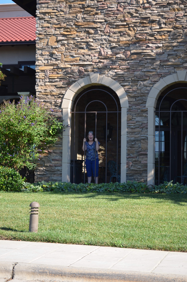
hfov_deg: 16.5
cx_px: 94
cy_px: 141
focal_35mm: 82
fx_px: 646
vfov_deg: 24.7
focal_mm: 55
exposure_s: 1/200
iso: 125
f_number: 5.6
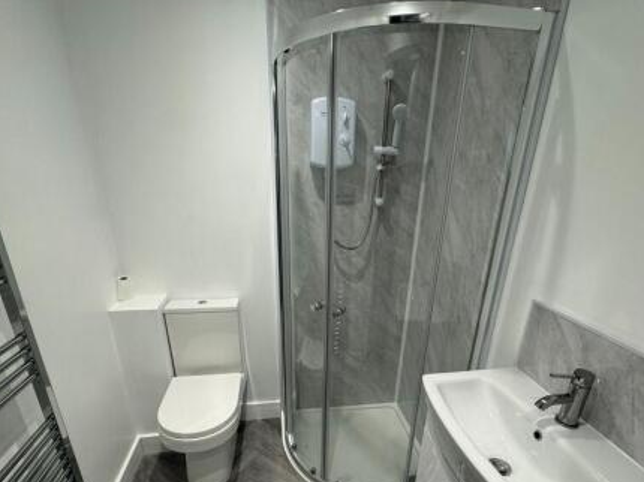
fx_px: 353
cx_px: 327
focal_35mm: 19
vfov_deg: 67.0
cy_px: 315
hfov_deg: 84.7
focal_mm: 2.22
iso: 160
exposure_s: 1/100
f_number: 2.2
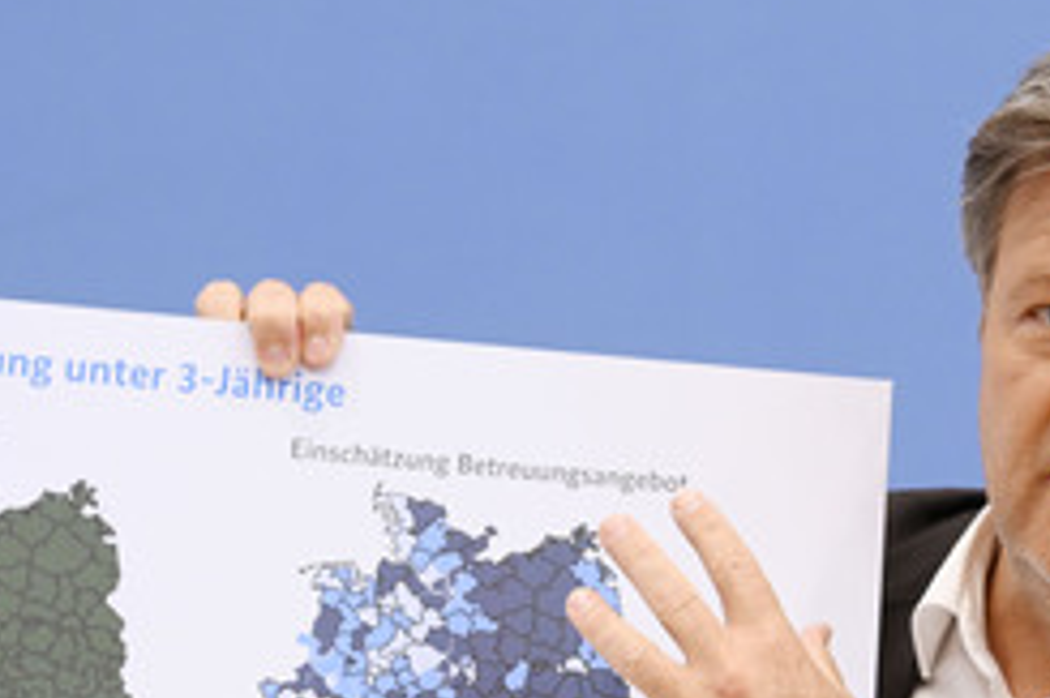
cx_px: 675
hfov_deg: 13.0
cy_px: 540
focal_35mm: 158
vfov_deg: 8.7
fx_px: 4605
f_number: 5.6
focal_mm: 86
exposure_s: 1/500
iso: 3200
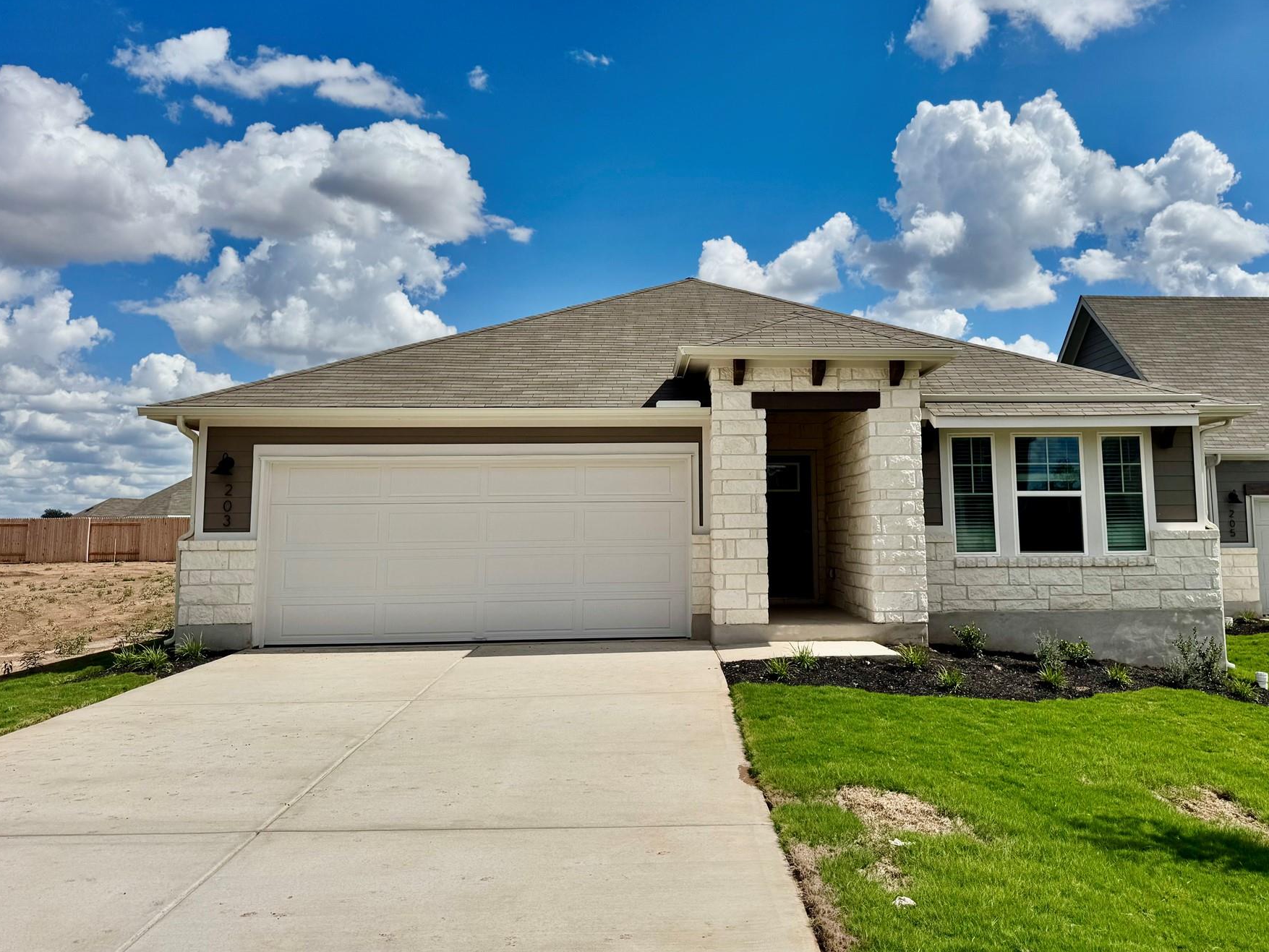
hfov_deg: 63.2
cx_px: 714
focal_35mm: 28
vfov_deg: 49.6
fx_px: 1027
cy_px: 408
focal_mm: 6.76
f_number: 1.78
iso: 80
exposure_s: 1/12346
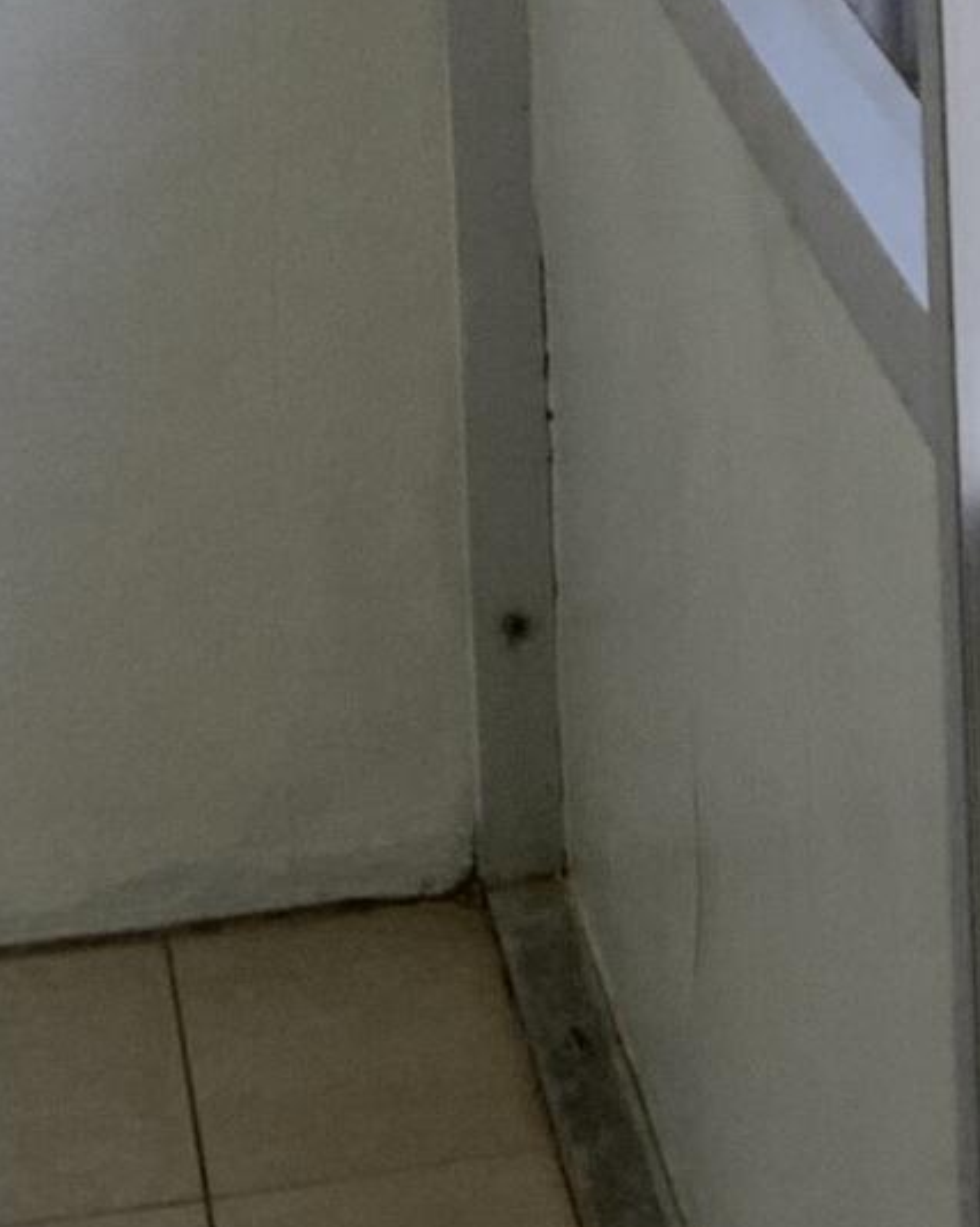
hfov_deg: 9.0
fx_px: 5766
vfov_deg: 11.7
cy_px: -455
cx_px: 2134
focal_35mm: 159
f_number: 1.8
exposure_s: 1/205
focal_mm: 3
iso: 16
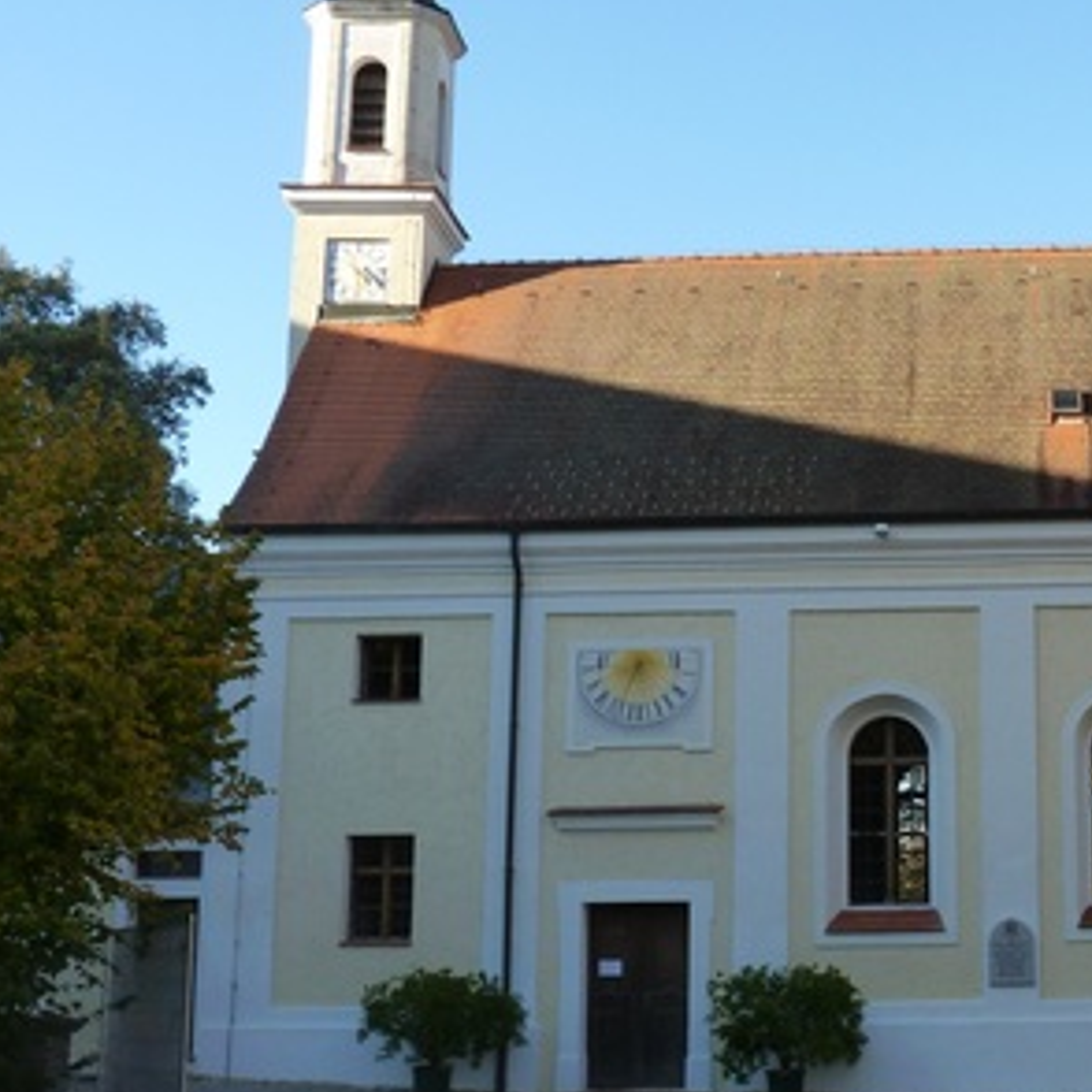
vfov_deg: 32.2
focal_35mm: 53
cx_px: 1046
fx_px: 1892
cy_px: 568
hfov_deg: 30.3
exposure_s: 1/160
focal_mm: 5.4
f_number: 4
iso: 125
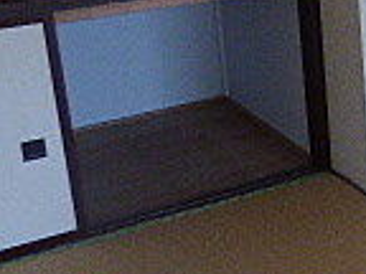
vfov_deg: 16.5
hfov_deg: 17.9
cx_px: 648
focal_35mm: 89
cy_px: 48
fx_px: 941
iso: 400
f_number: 2.8
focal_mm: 3.58
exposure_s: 1/125
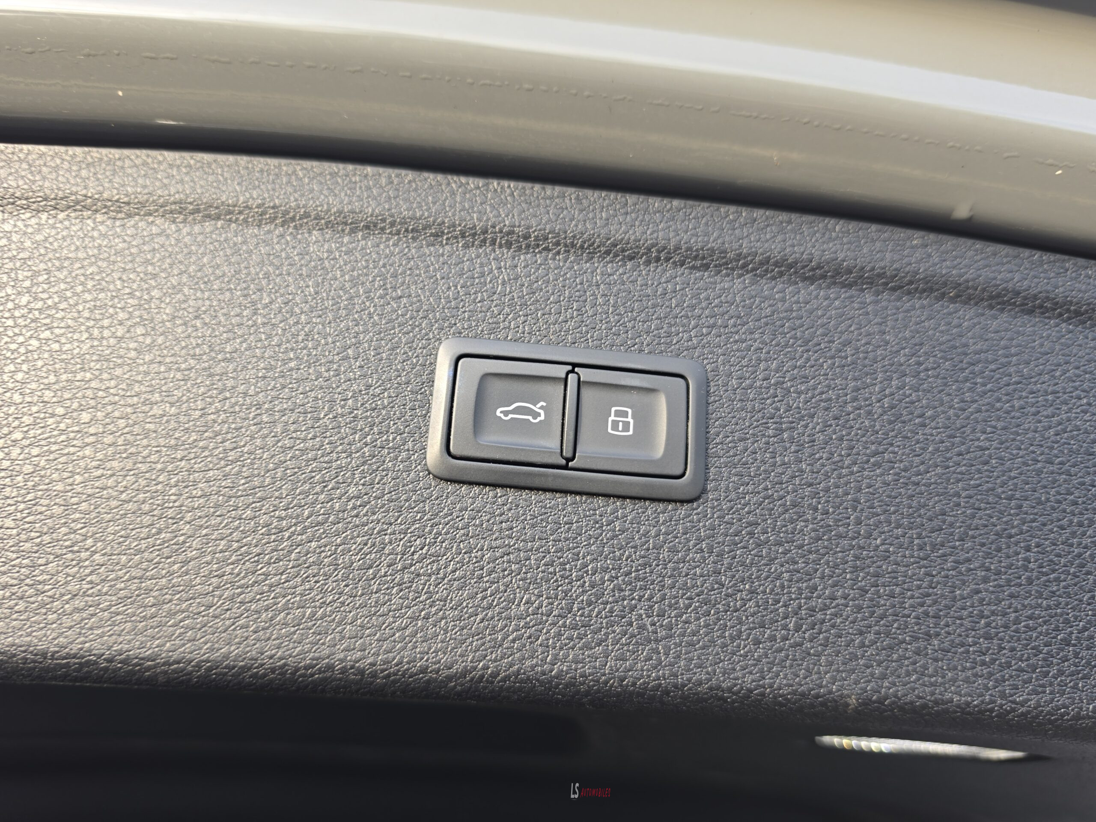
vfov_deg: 58.9
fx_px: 728
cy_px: 411
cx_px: 548
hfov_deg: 73.9
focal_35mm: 23
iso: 20
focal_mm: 6.5
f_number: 1.4
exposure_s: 1/100
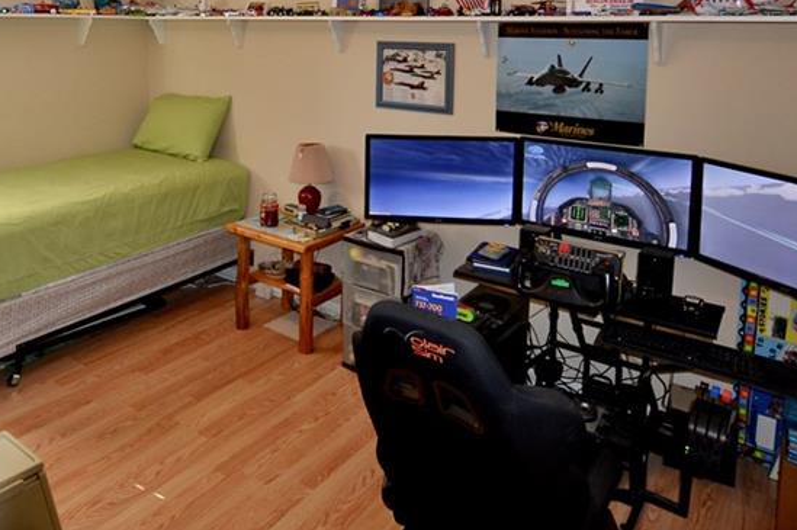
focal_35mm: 28
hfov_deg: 63.6
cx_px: 256
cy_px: 74
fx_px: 619
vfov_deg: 43.2
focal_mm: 10
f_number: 3.5
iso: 450
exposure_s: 1/60
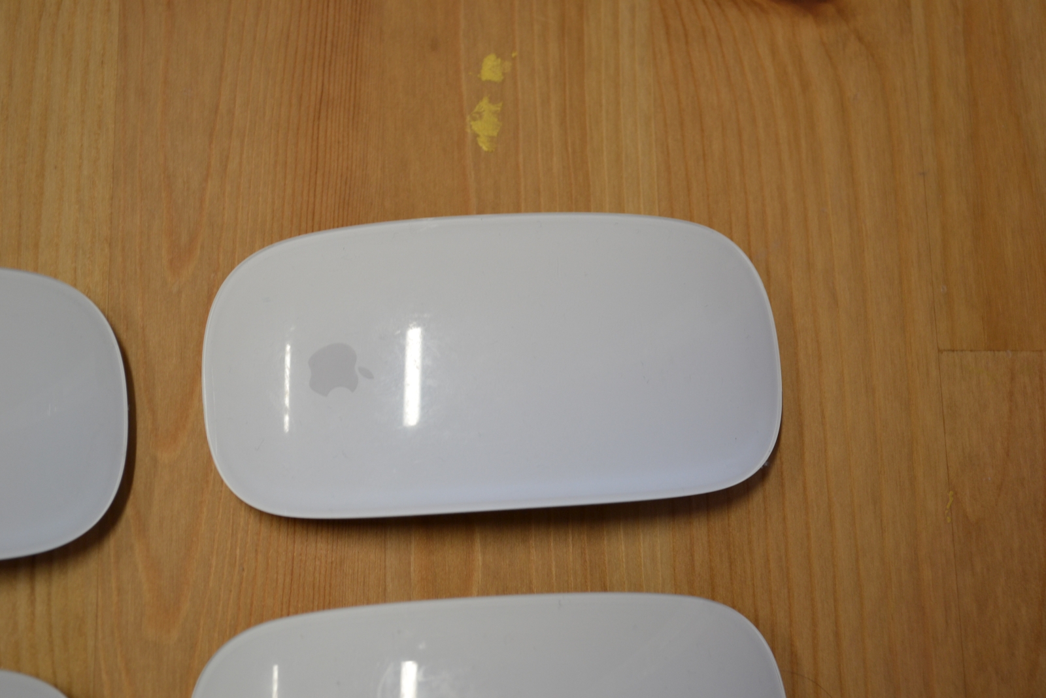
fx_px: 1743
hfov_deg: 33.4
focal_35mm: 60
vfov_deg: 22.6
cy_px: 349
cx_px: 523
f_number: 5.3
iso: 400
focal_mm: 40
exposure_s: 1/40
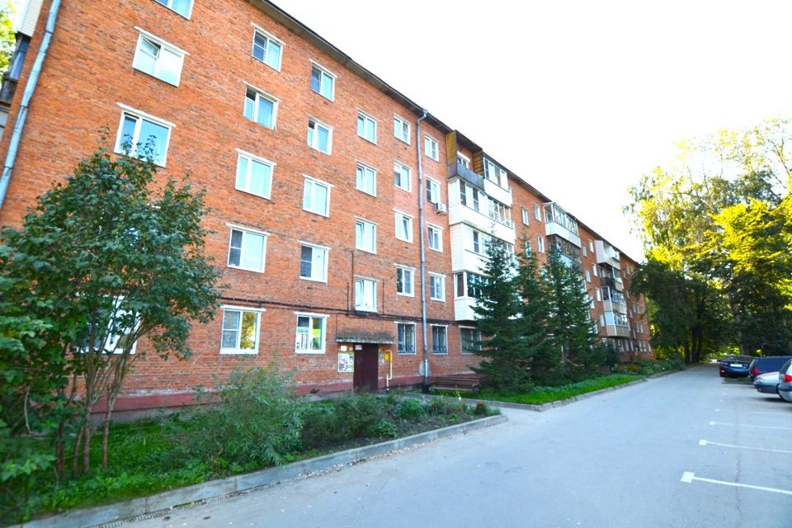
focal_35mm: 15
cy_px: 264
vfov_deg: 77.3
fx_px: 330
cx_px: 396
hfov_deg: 100.4
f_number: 5
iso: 100
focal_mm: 10
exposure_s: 1/200
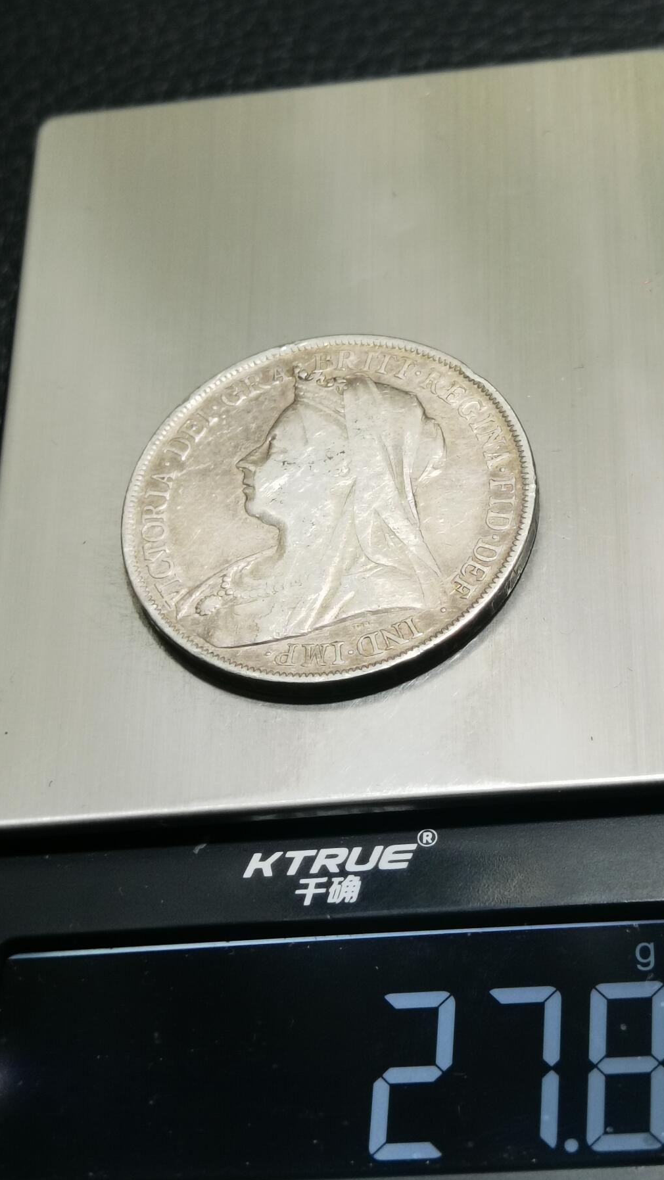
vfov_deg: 29.7
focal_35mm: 71
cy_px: 590
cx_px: 379
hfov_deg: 17.0
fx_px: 2222
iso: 125
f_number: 1.9
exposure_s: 1/100
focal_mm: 6.67
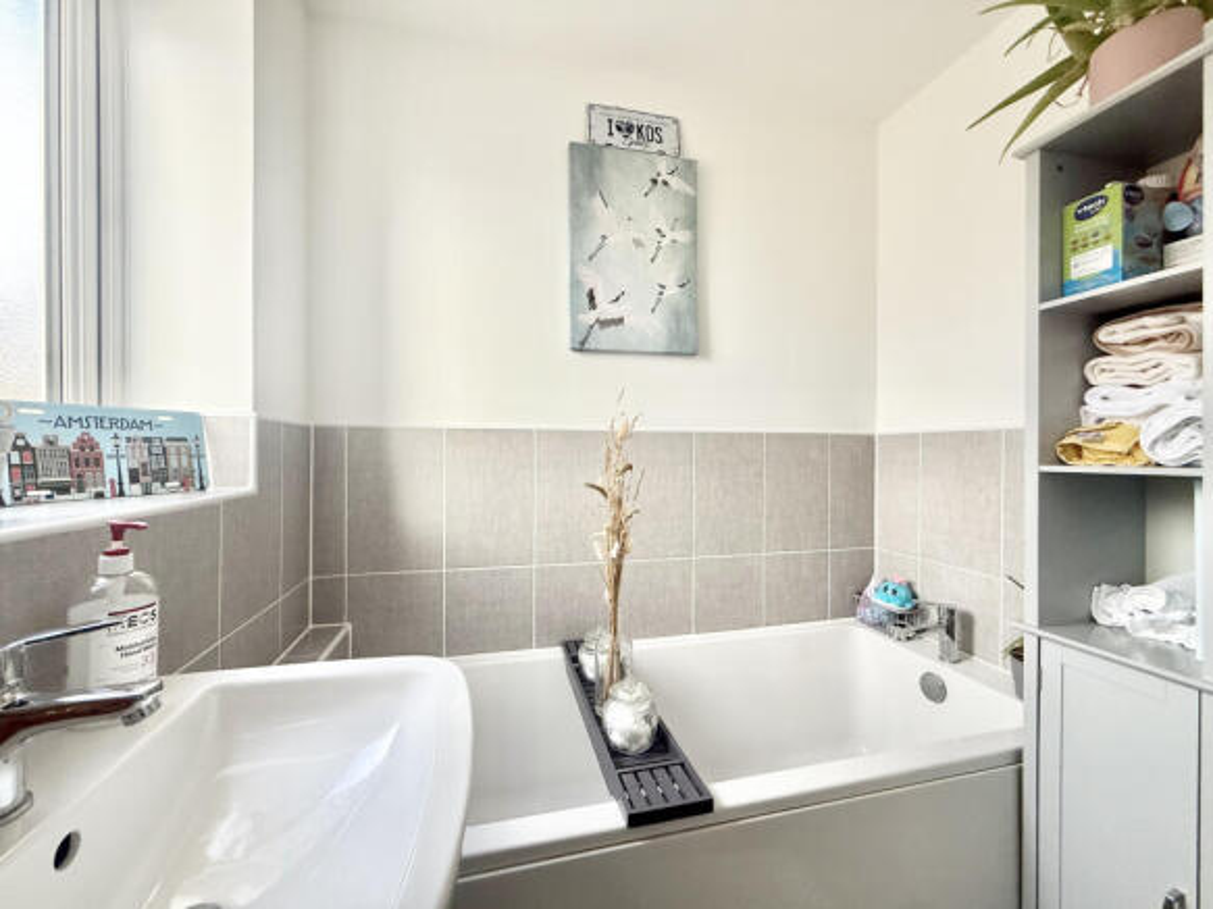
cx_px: 606
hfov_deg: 102.1
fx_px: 490
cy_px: 454
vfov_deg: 85.7
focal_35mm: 14
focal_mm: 2.22
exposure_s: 1/99
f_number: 2.2
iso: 160
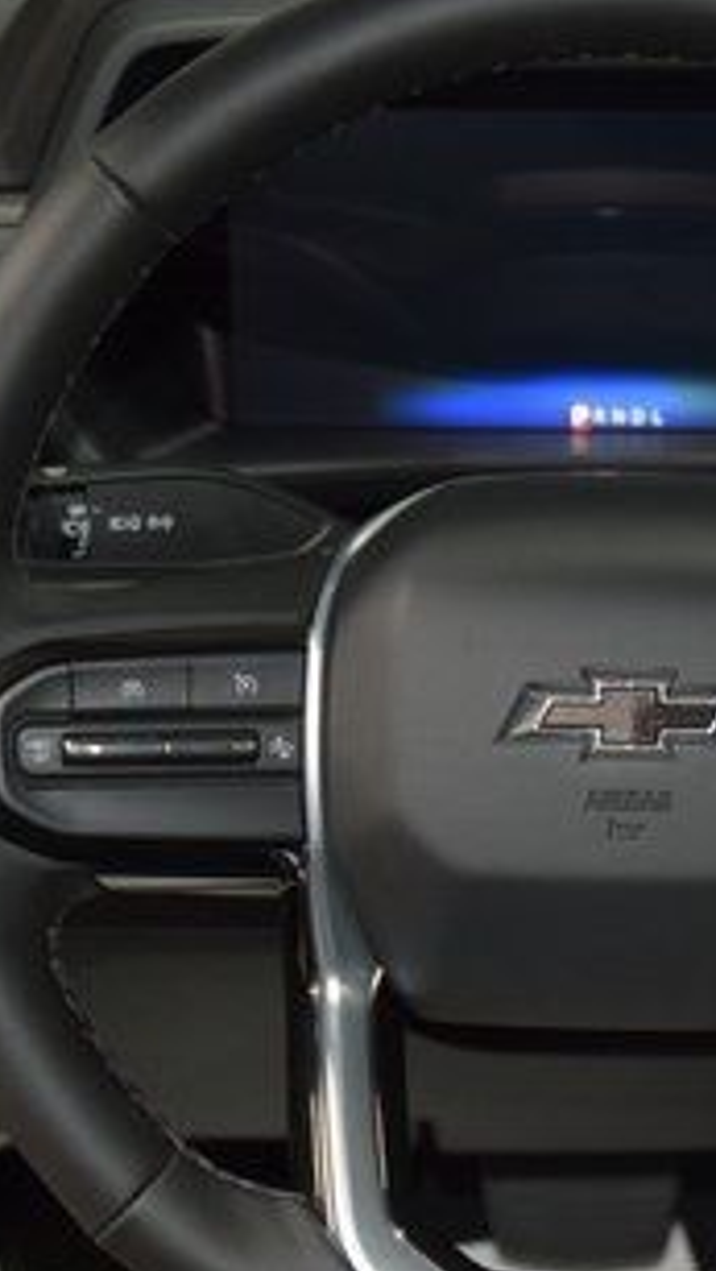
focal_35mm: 95
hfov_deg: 12.7
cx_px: 625
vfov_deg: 22.4
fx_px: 3205
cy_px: 714
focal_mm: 29
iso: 1800
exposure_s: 1/60
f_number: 3.8
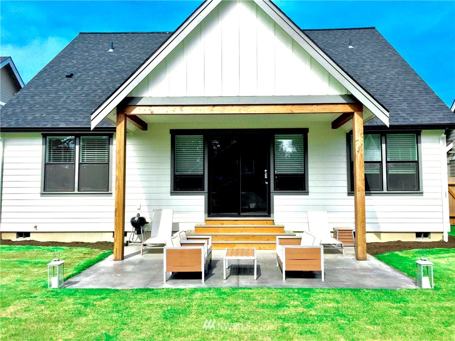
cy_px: 170
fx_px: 381
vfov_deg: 48.2
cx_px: 228
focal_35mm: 29
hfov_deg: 61.7
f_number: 2.2
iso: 32
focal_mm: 4.15
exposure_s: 1/3300
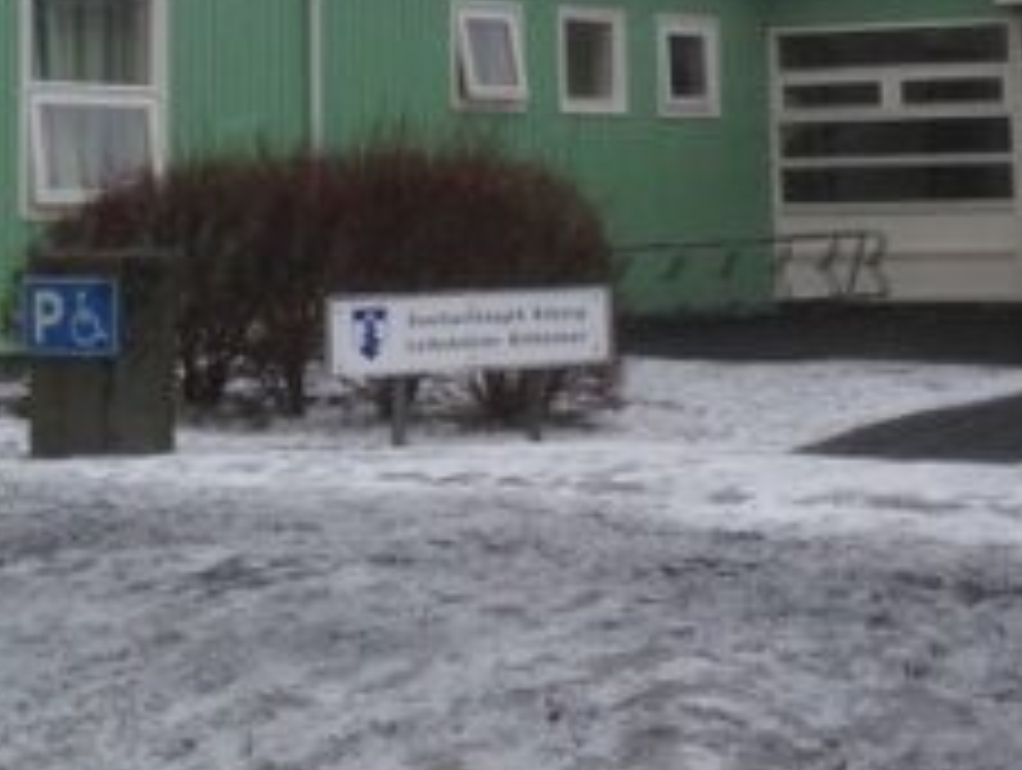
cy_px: -153
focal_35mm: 101
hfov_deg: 19.4
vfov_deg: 14.2
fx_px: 2987
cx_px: 486
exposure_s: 1/263
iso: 50
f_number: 2.4
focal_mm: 4.12
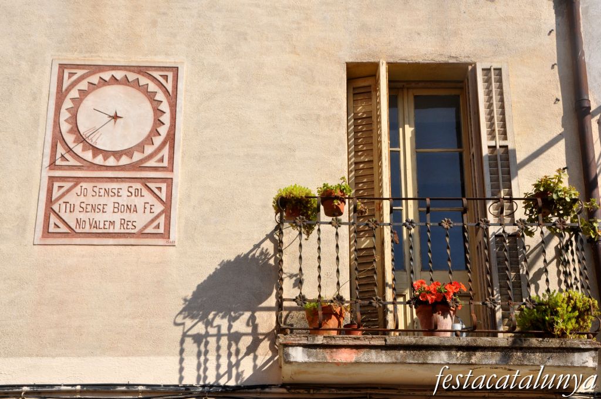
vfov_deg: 22.6
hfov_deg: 33.4
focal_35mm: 60
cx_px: 300
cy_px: 200
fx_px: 1000
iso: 500
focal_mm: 40
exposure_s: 1/500
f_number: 11
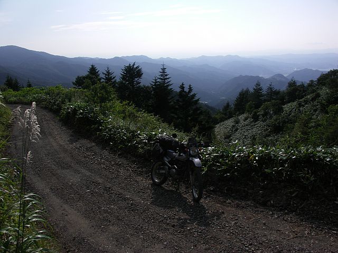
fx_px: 273
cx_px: 169
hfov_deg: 63.4
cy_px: 126
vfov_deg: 49.7
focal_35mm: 28
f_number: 7.1
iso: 50
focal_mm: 7.2
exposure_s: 1/320
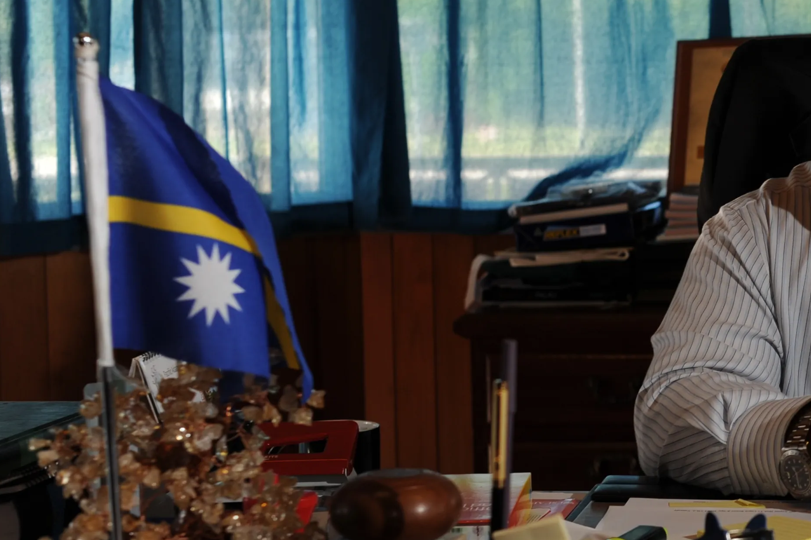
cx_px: 873
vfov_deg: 17.0
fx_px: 1801
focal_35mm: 80
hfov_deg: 23.9
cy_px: 198
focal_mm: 35
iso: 200
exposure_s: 1/30
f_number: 5
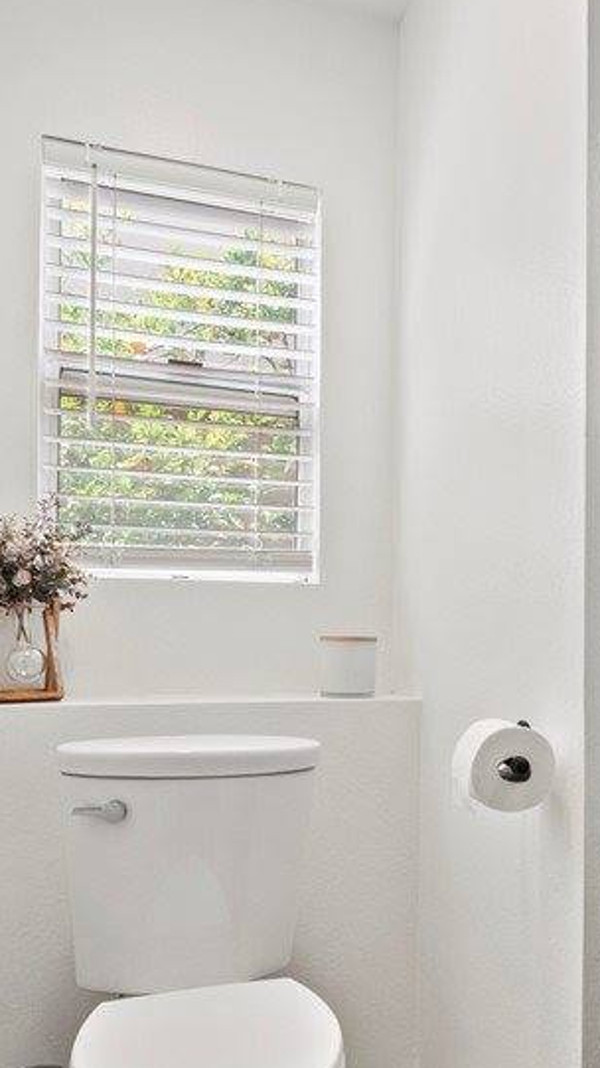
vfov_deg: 58.7
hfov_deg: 33.3
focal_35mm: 33
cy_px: 669
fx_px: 934
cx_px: 564
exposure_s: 1/8
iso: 250
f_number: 8
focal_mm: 8
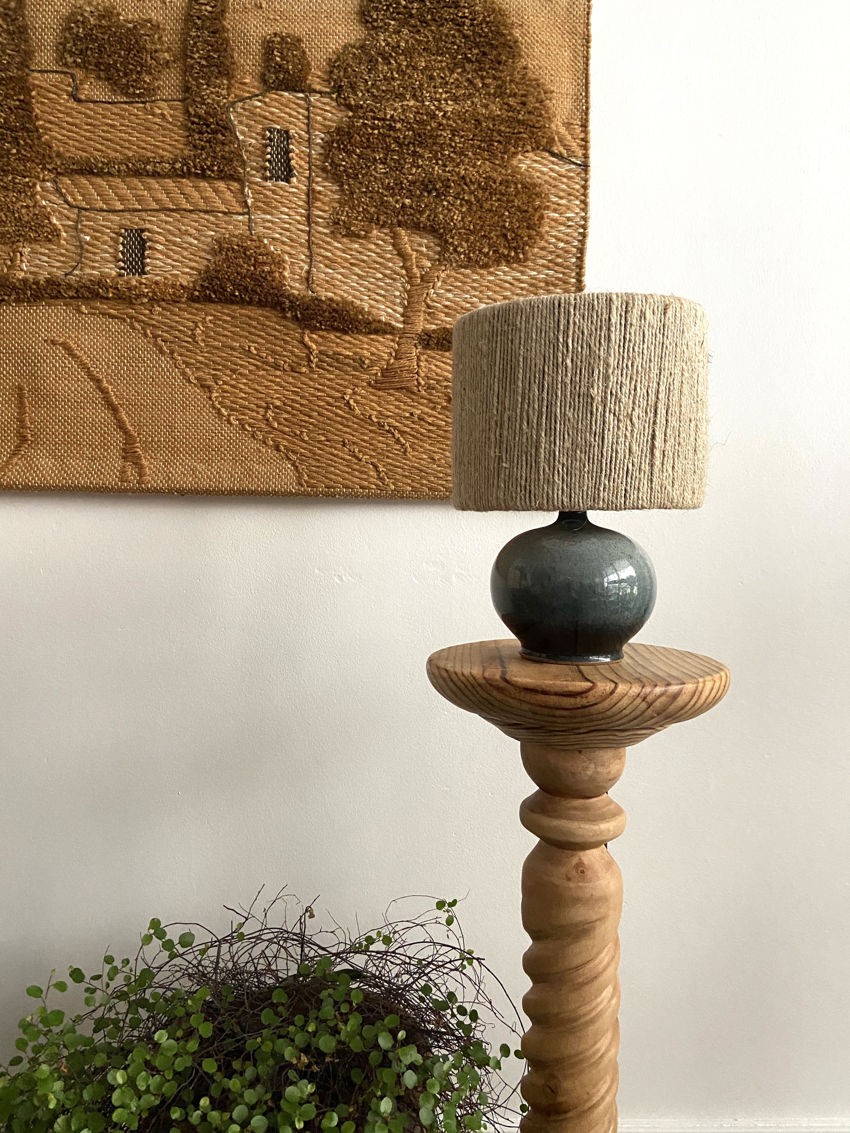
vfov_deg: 67.3
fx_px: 851
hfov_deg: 53.1
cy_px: 566
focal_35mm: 26
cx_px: 425
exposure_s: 1/60
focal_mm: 4.25
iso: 500
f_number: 1.8
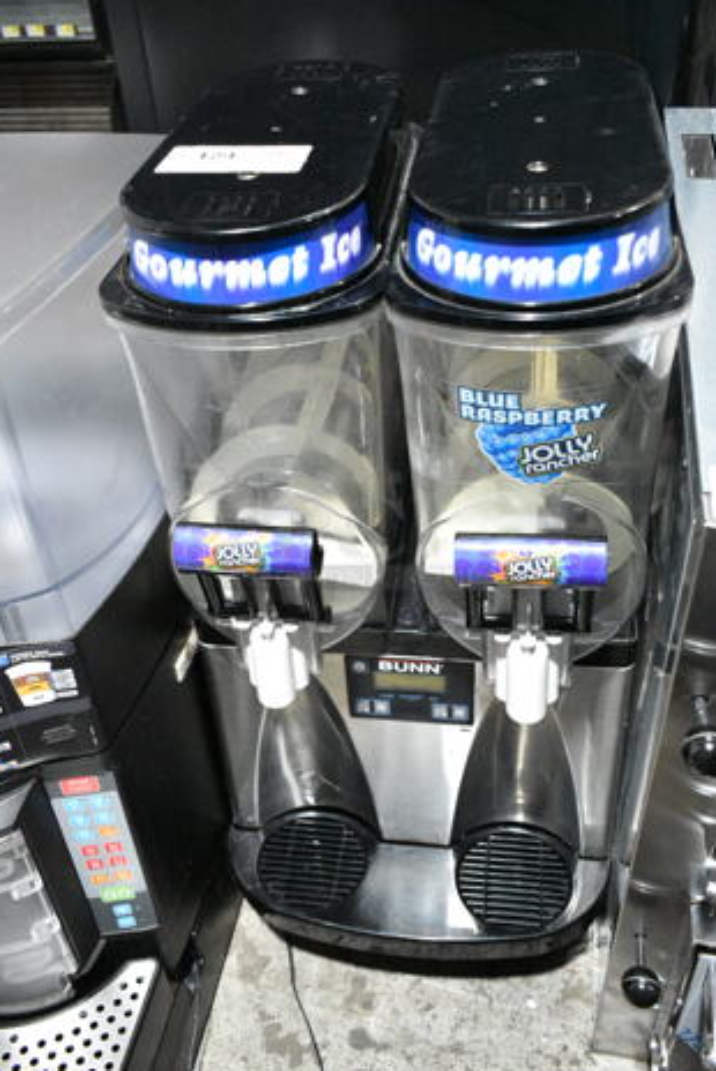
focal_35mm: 33
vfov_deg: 57.9
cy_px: 527
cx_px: 358
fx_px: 969
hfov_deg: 40.6
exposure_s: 1/250
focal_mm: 21
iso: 6400
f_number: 4
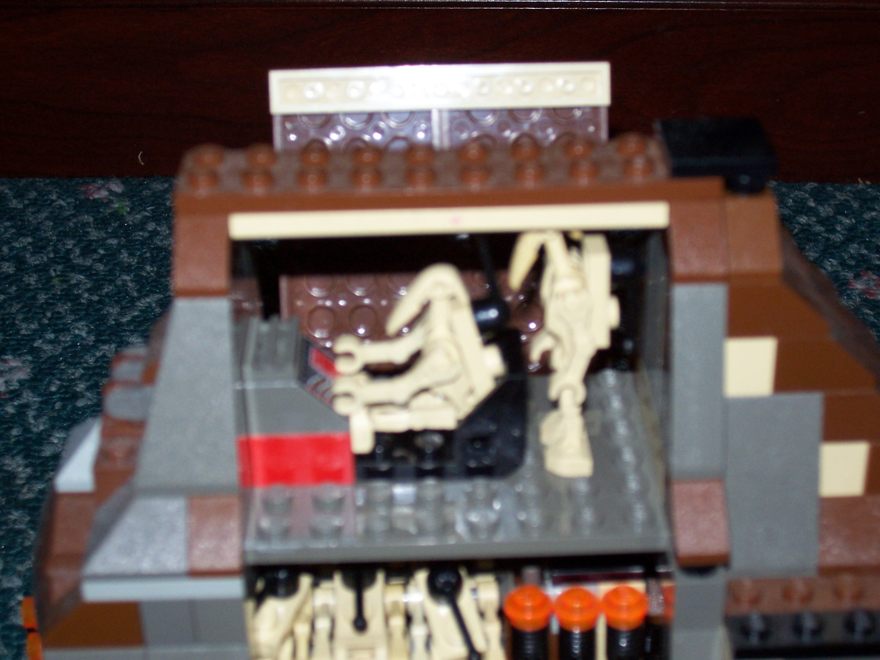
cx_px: 440
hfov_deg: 29.4
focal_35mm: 66
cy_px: 330
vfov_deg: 22.3
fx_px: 1678
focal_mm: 10.8
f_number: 4
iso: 125
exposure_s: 1/90
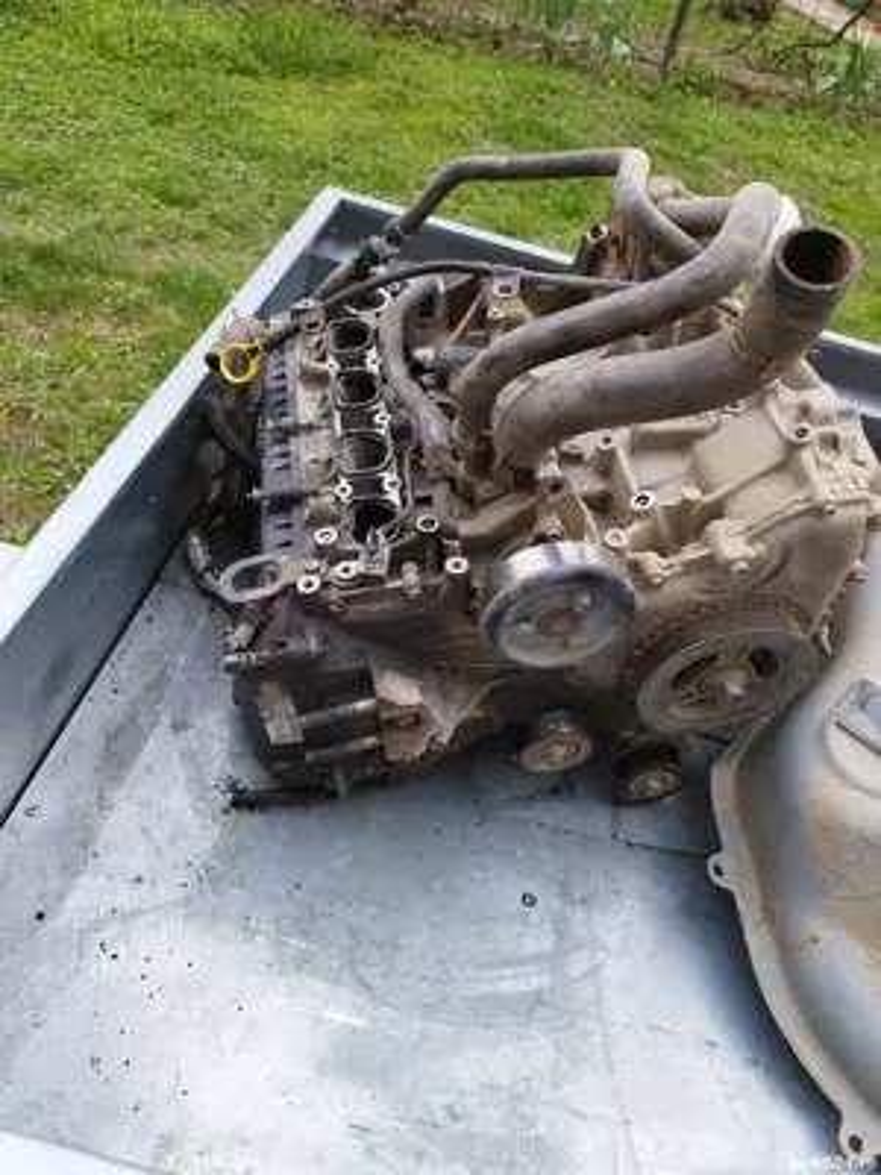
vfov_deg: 71.6
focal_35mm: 24
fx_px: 814
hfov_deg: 56.8
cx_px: 440
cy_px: 588
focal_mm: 5.89
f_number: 1.89
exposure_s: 1/193
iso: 50
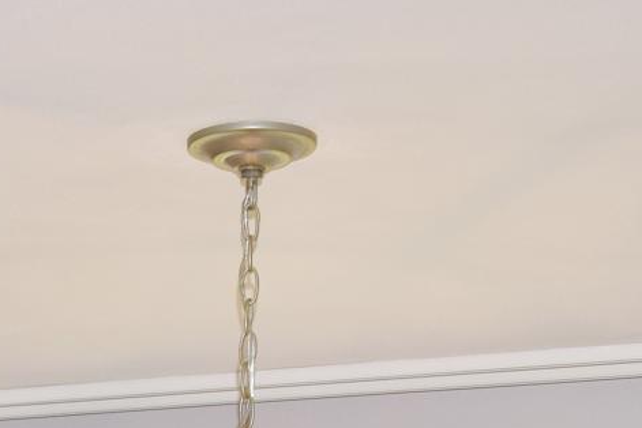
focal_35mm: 172
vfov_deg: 7.0
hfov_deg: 11.6
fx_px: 3067
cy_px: 1339
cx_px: -236
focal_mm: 18
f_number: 5.6
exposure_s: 1/125
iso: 200
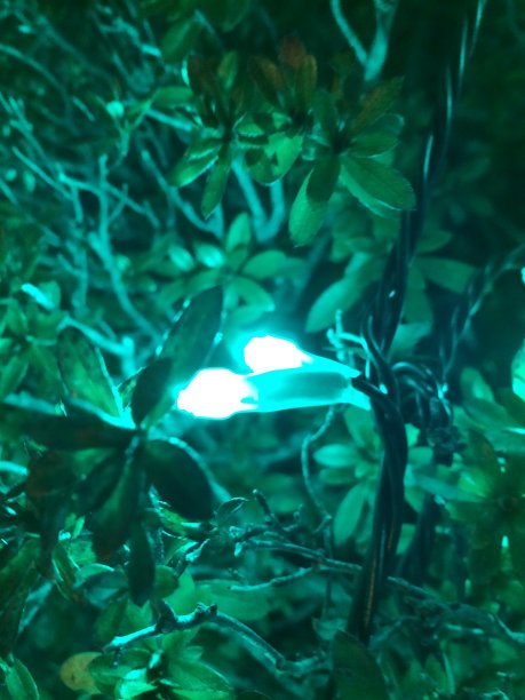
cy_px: 350
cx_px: 262
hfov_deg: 46.8
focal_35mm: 30
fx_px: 607
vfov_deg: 60.0
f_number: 2.2
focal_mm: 4.12
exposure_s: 1/20
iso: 320
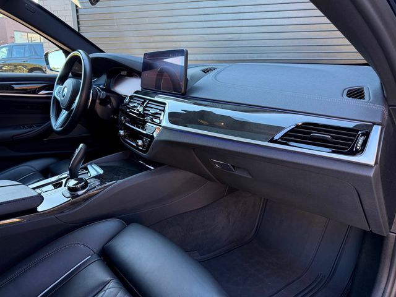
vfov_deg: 56.8
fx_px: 275
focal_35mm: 24
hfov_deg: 71.6
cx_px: 198
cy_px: 148
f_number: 1.78
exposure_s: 1/130
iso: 200
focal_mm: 6.76
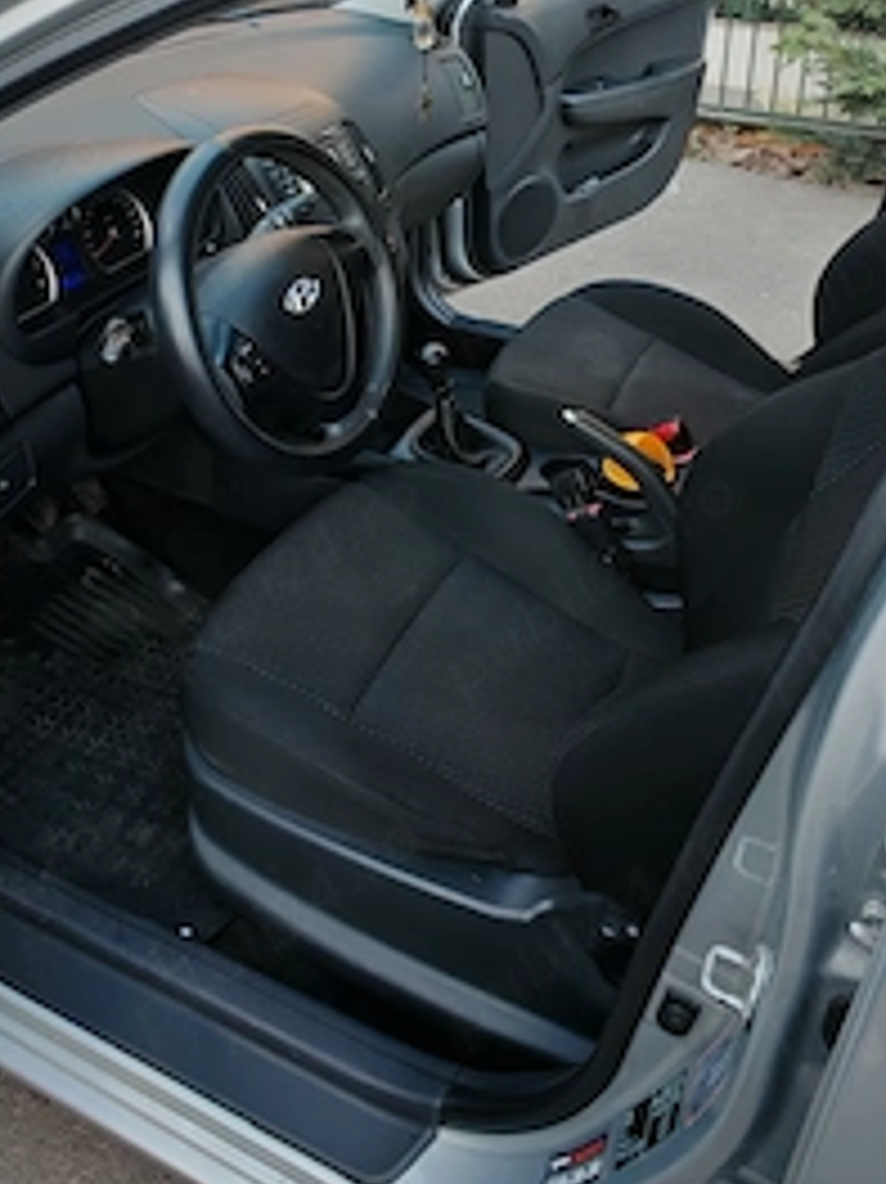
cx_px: 432
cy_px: 315
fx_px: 1093
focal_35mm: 32
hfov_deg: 44.1
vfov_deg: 54.5
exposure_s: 1/50
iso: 100
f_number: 2.2
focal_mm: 1.96
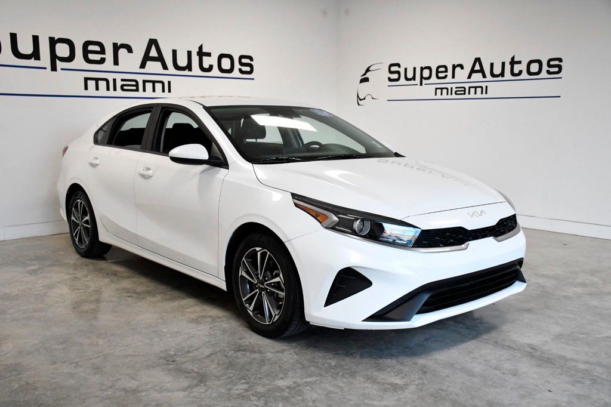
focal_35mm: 36
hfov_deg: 53.1
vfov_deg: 36.8
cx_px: 306
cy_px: 204
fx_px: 611
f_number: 4.5
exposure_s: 1/1600
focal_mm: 24
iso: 2500
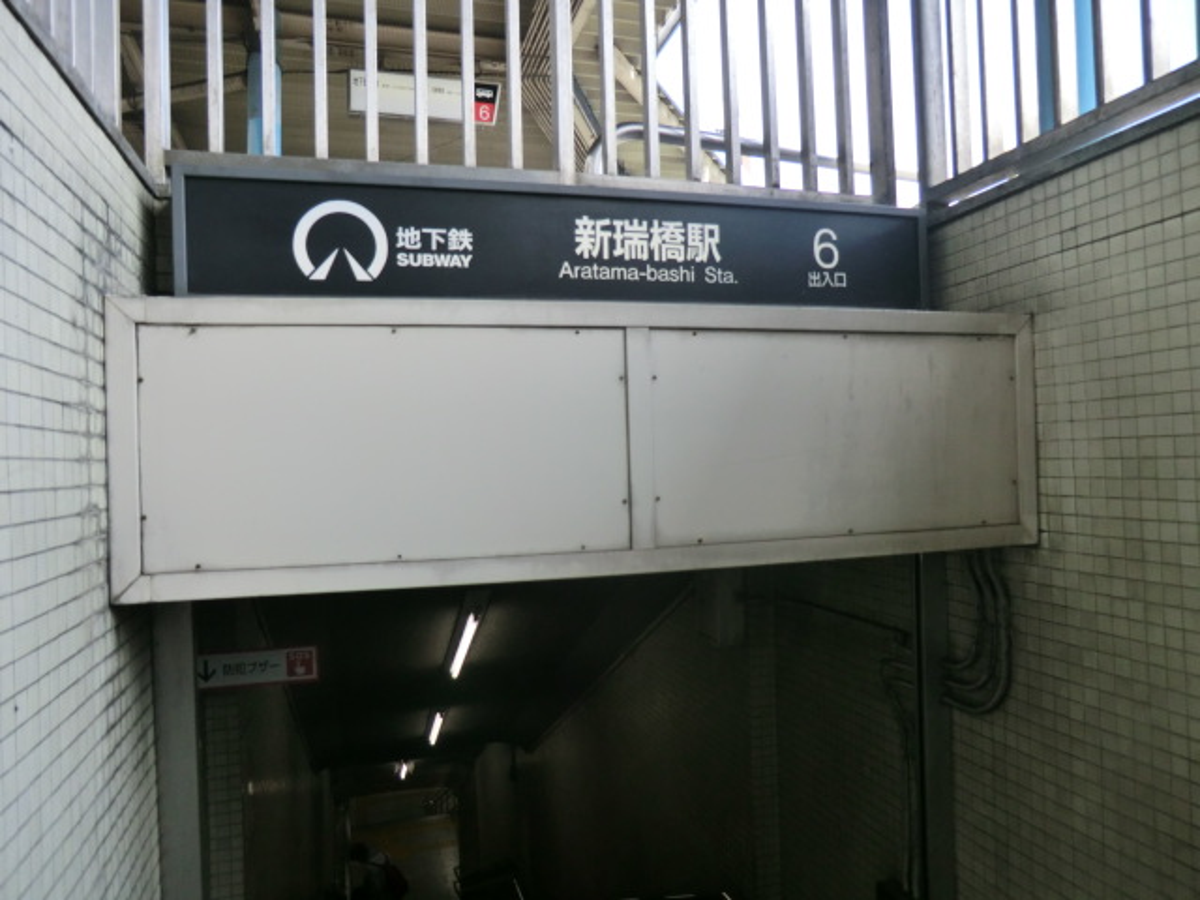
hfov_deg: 71.6
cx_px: 600
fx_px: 832
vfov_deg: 56.8
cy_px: 450
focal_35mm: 24
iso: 80
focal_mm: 4.3
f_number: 3.2
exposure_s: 1/200
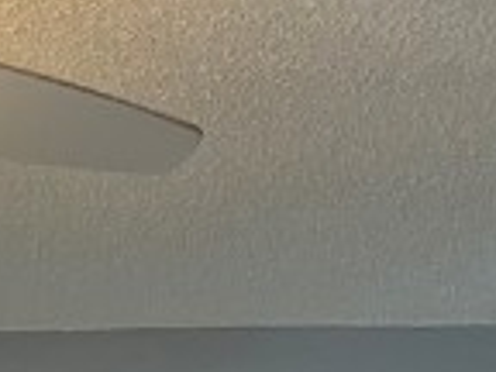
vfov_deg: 7.3
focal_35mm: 185
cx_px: -386
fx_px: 2651
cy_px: 1002
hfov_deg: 10.1
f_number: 1.5
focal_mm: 5.7
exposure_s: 1/120
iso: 125
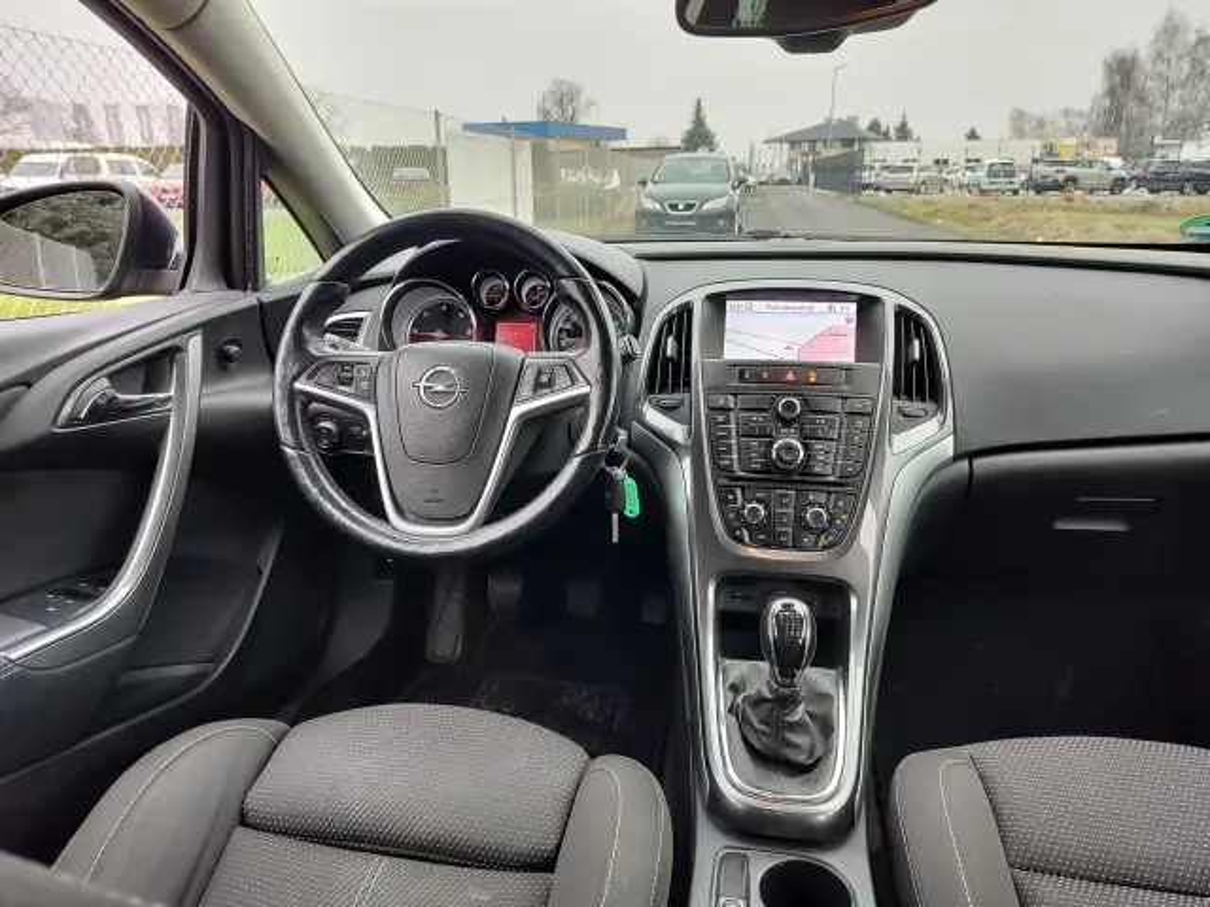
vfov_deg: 58.9
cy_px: 454
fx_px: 804
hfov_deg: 73.9
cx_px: 605
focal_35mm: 23
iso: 129
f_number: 1.8
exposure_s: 1/100
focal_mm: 5.56
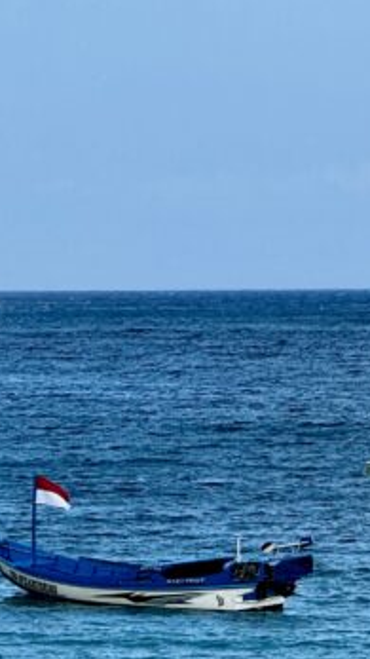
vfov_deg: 5.6
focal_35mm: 386
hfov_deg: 3.1
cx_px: -152
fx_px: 6737
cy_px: 725
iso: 50
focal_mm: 15.66
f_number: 2.8
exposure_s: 1/1167
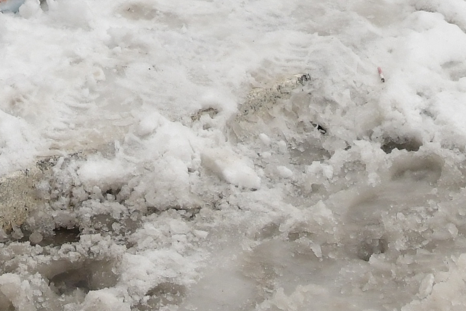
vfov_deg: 6.3
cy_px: -573
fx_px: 2602
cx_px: 4
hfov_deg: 10.2
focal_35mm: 201
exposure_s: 1/500
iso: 800
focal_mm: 29
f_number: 4
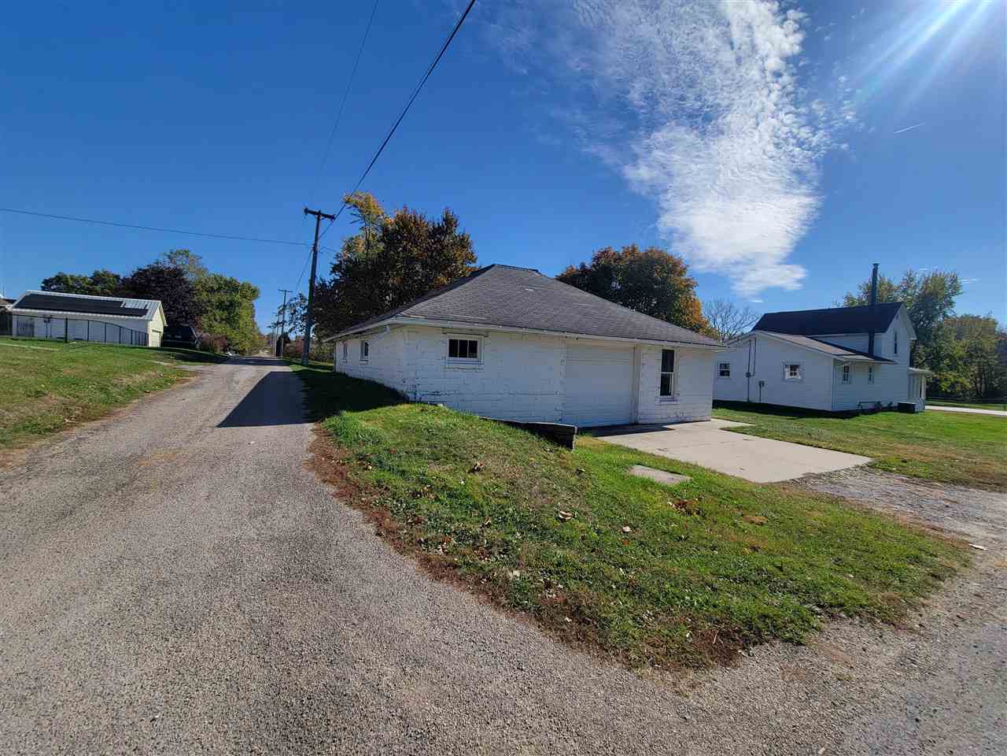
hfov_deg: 106.2
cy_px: 378
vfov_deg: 89.9
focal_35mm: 13
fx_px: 378
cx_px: 504
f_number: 2.2
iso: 50
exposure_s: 1/2384
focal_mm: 2.2
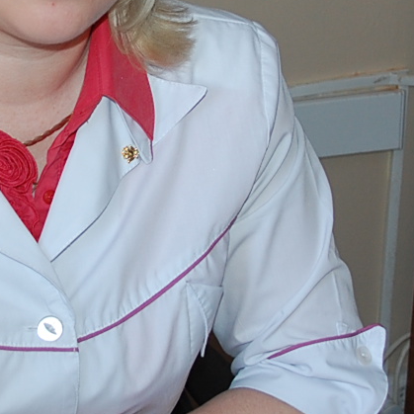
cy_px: 100
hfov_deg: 13.1
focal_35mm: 133
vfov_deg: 13.1
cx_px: 72
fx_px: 1793
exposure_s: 1/60
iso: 400
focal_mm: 29
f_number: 4.2
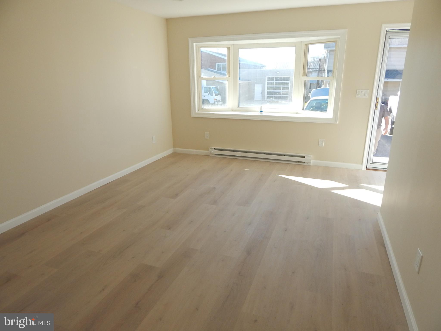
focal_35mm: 22
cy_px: 166
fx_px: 280
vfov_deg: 61.1
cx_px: 220
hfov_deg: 76.4
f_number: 3
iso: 125
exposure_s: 1/160
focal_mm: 4
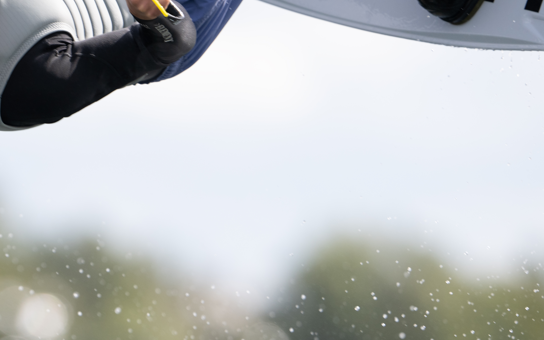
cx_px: 213
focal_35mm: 825
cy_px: 154
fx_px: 12231
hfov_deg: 2.5
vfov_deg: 1.6
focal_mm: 400
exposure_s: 1/2500
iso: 320
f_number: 4
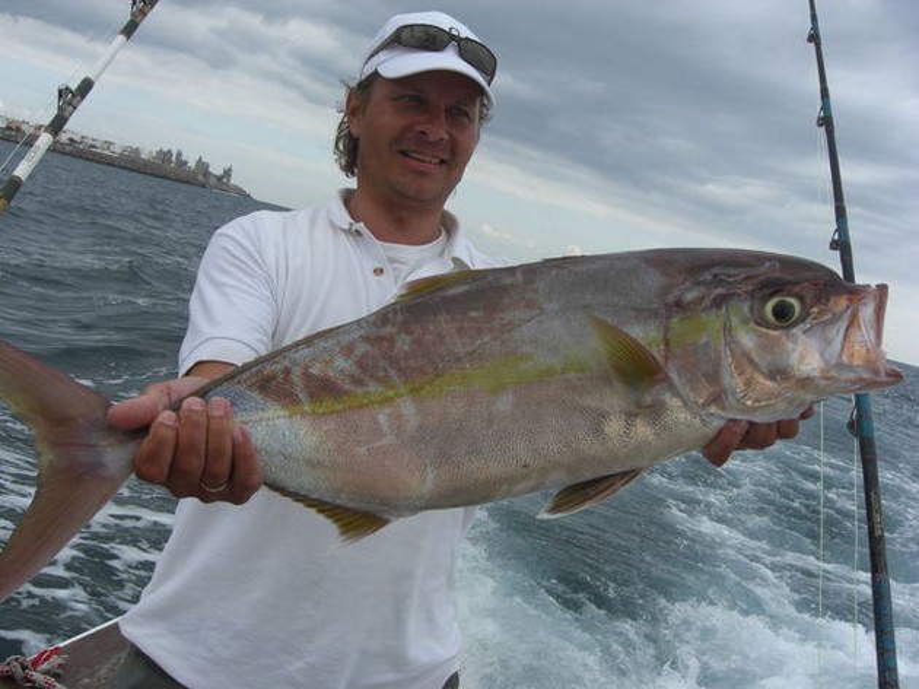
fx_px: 1008
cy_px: 344
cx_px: 460
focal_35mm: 38
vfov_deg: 37.7
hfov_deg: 49.0
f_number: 4
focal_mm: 7.9
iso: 80
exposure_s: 1/500
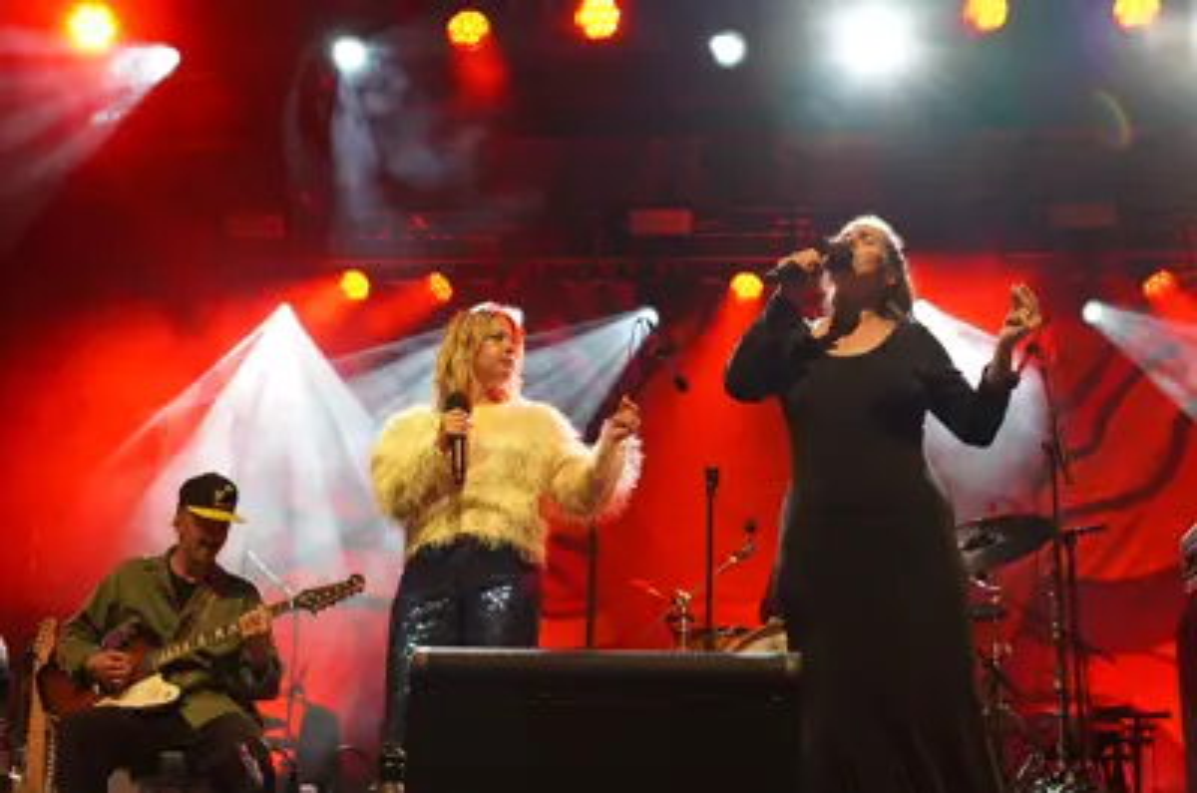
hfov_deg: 39.7
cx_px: 598
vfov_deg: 26.9
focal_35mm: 50
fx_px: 1659
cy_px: 396
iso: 800
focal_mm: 50
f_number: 4
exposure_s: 1/160
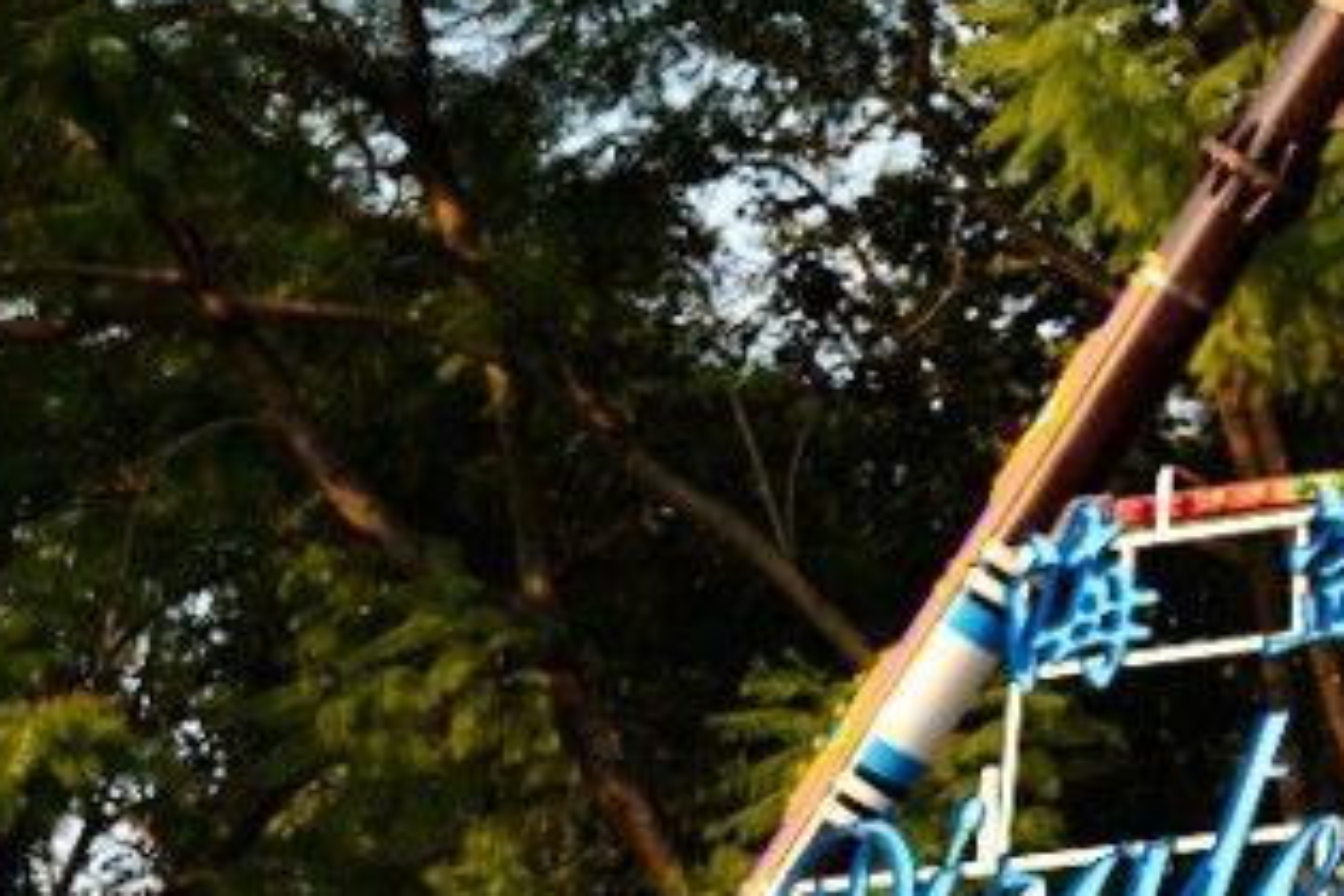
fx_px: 6794
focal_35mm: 182
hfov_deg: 10.8
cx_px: 2176
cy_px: 706
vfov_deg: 7.5
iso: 100
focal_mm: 41
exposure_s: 1/160
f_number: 4.5
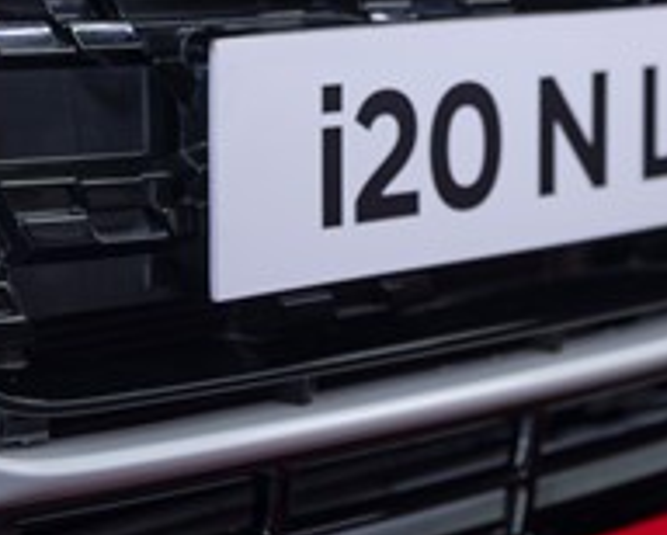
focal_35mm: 132
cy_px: -14
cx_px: 327
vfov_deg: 11.6
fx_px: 2608
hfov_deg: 14.6
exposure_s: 1/80
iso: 100
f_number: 2.8
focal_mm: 45
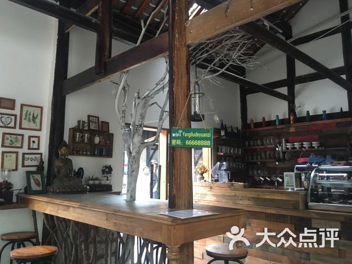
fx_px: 295
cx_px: 176
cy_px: 132
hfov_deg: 61.7
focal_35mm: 29
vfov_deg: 48.2
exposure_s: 1/25
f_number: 2.2
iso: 200
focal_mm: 4.15
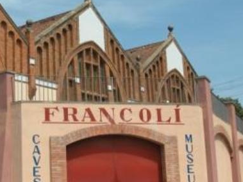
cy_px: 90
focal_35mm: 76
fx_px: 533
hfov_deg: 25.5
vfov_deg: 19.4
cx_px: 81
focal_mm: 11.4
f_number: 6.6
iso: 100
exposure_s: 1/444
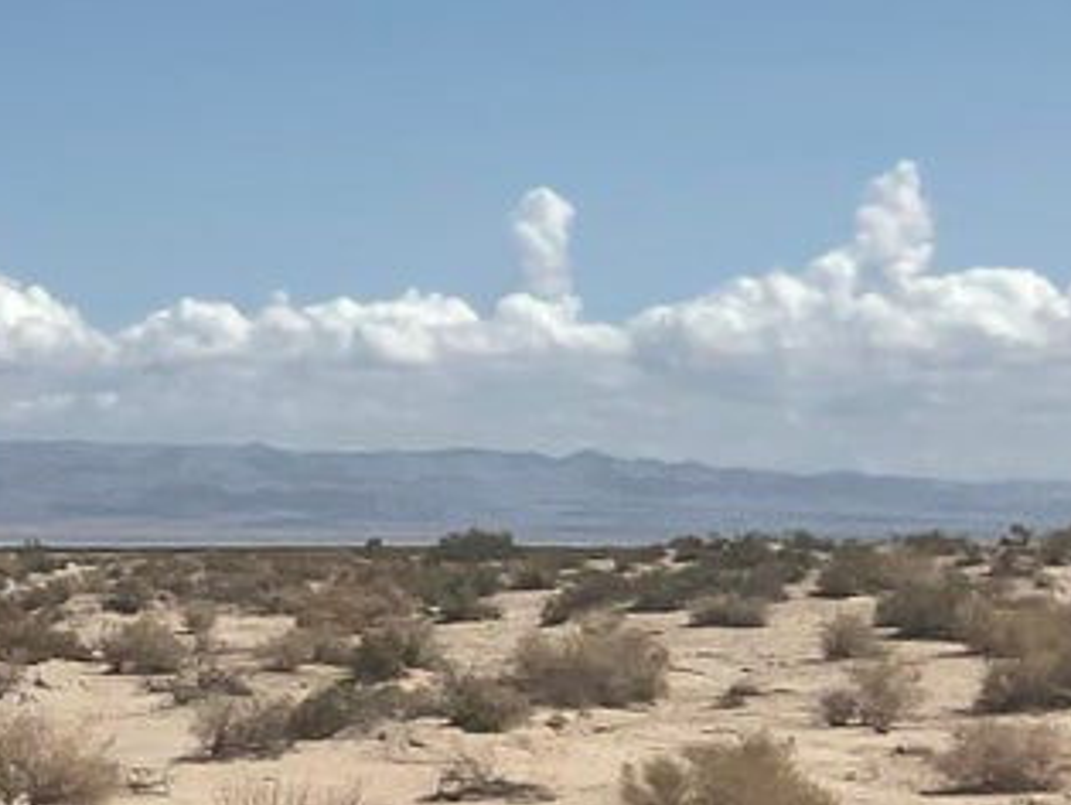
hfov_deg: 14.6
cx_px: -500
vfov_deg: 11.8
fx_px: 3901
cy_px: 375
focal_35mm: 126
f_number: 1.8
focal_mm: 3
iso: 20
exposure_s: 1/5263
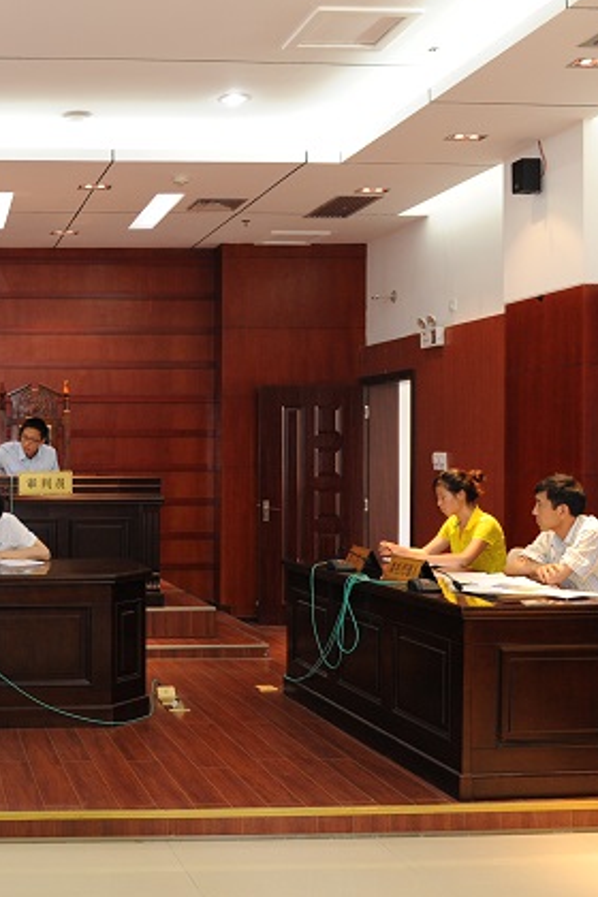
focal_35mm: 45
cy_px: 463
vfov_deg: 43.6
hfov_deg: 27.4
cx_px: -58
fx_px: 1121
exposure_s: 1/60
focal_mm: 27
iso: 1600
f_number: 5
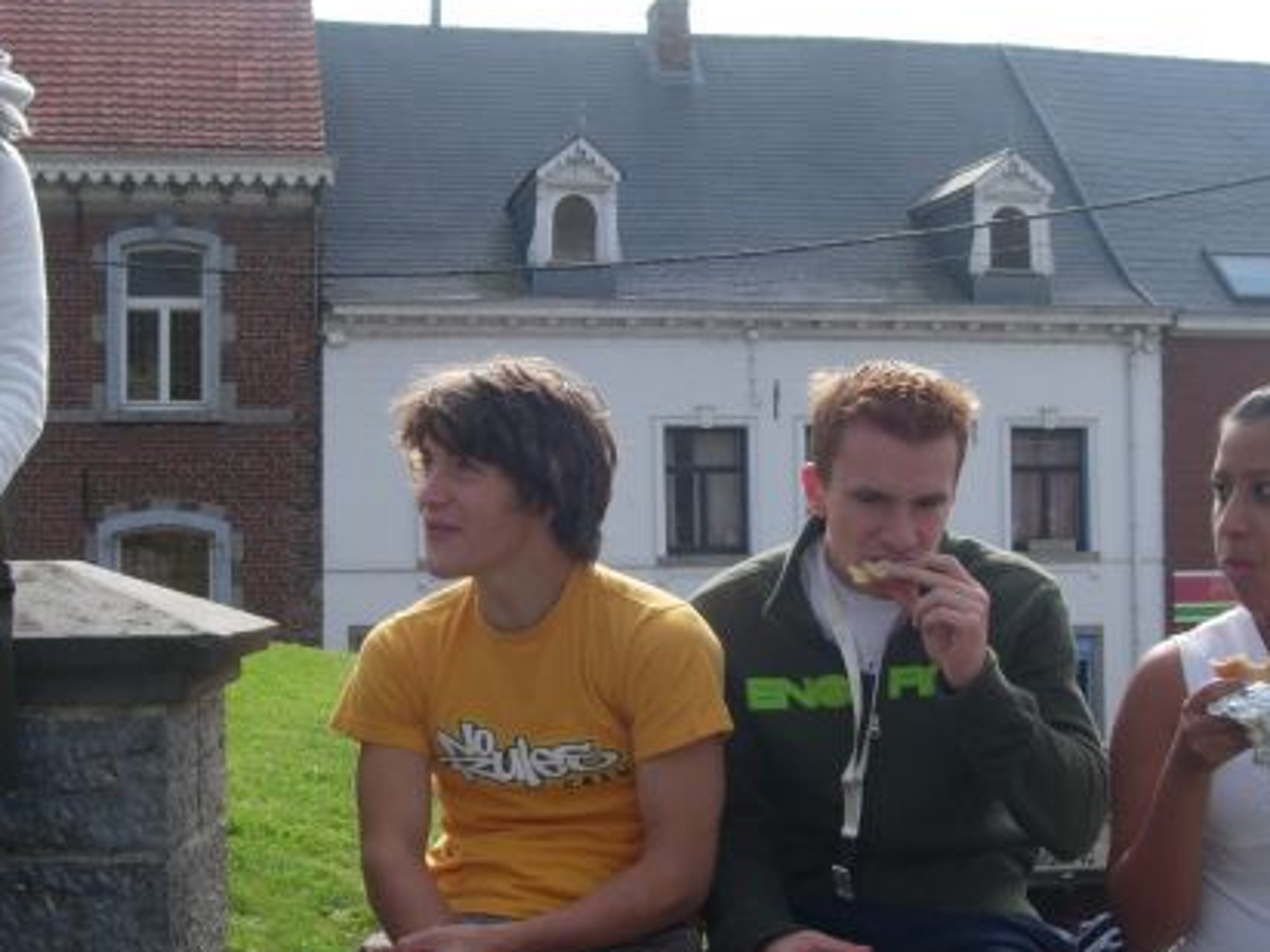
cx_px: 610
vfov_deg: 24.8
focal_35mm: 59
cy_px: 502
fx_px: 2165
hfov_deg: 32.7
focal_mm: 7.8
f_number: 4.8
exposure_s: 1/456
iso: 64
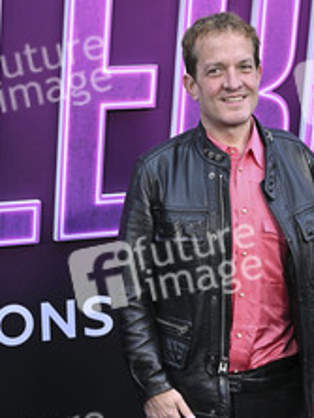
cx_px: 220
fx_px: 1002
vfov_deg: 23.0
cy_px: 363
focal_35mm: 83
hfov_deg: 17.7
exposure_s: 1/320
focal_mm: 48
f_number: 5.6
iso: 1600
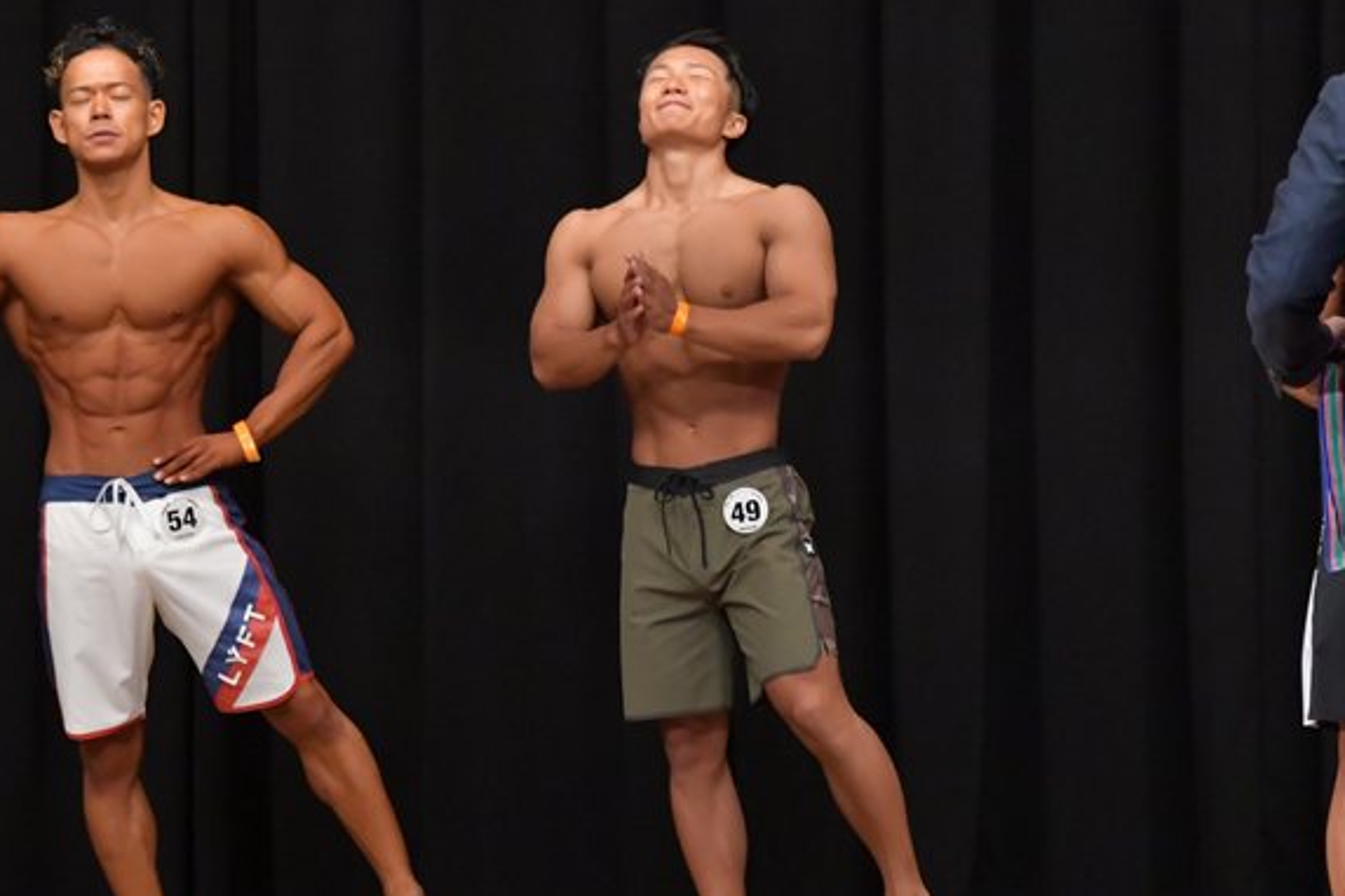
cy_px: 518
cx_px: 586
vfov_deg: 3.8
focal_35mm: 365
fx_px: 13636
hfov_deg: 5.6
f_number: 5.6
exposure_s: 1/400
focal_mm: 180
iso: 6400
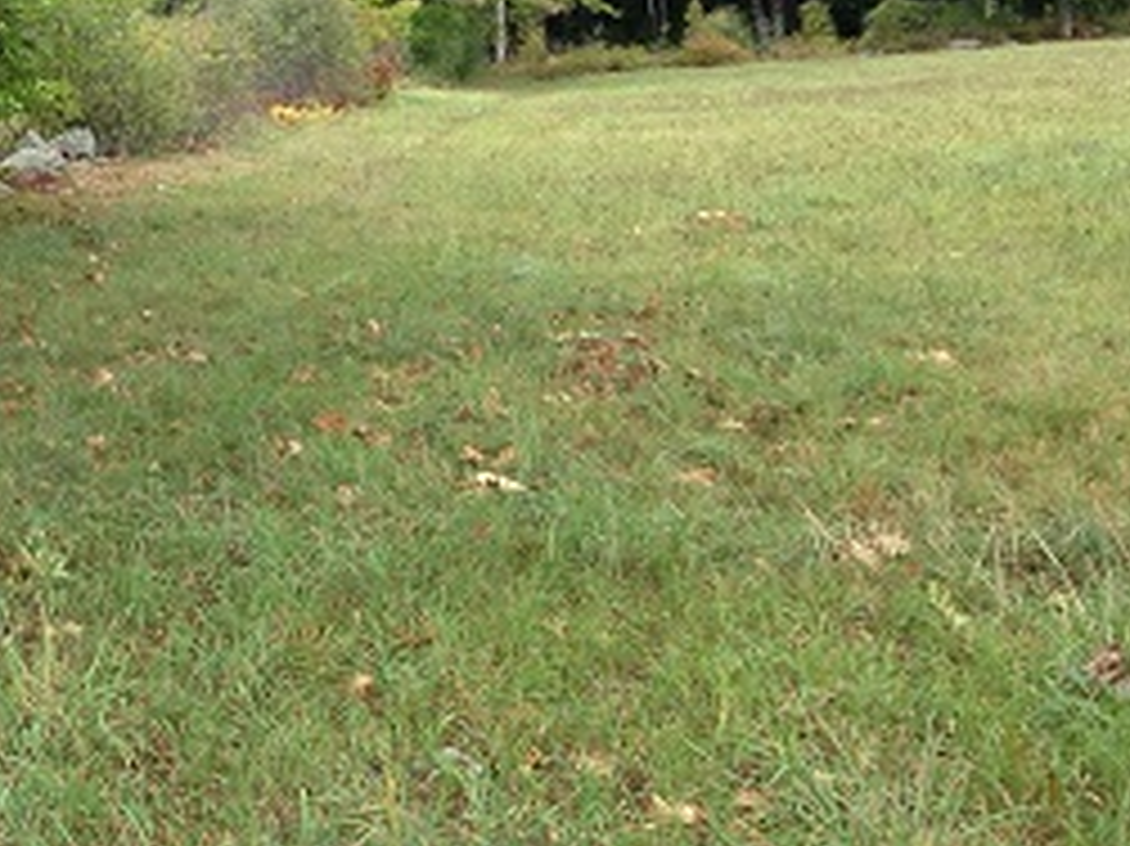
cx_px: -95
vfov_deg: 18.5
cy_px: 207
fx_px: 2578
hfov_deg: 23.3
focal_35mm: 79
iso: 80
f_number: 2.4
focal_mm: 4.12
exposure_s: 1/120
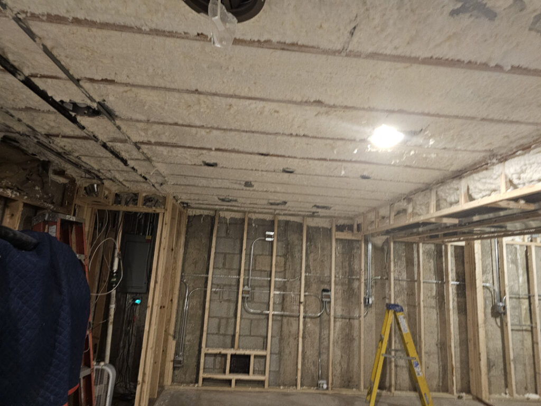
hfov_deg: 73.9
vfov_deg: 58.9
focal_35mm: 23
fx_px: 359
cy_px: 203
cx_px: 270
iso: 640
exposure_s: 1/24
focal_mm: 6.3
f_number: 1.7
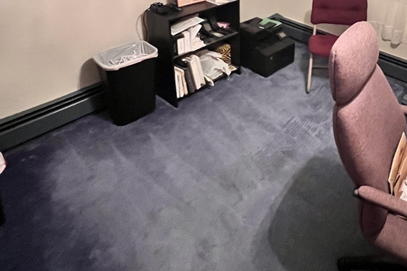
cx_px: 276
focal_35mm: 27
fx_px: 305
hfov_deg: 65.3
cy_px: 18
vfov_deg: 43.1
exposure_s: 1/40
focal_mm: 1.57
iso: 800
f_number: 1.8
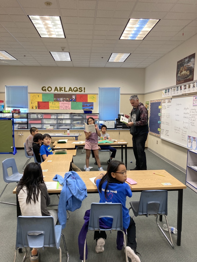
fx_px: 212
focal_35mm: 28
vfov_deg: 63.4
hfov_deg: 49.7
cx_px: 98
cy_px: 131
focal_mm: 3.99
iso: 80
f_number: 1.8
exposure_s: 1/60
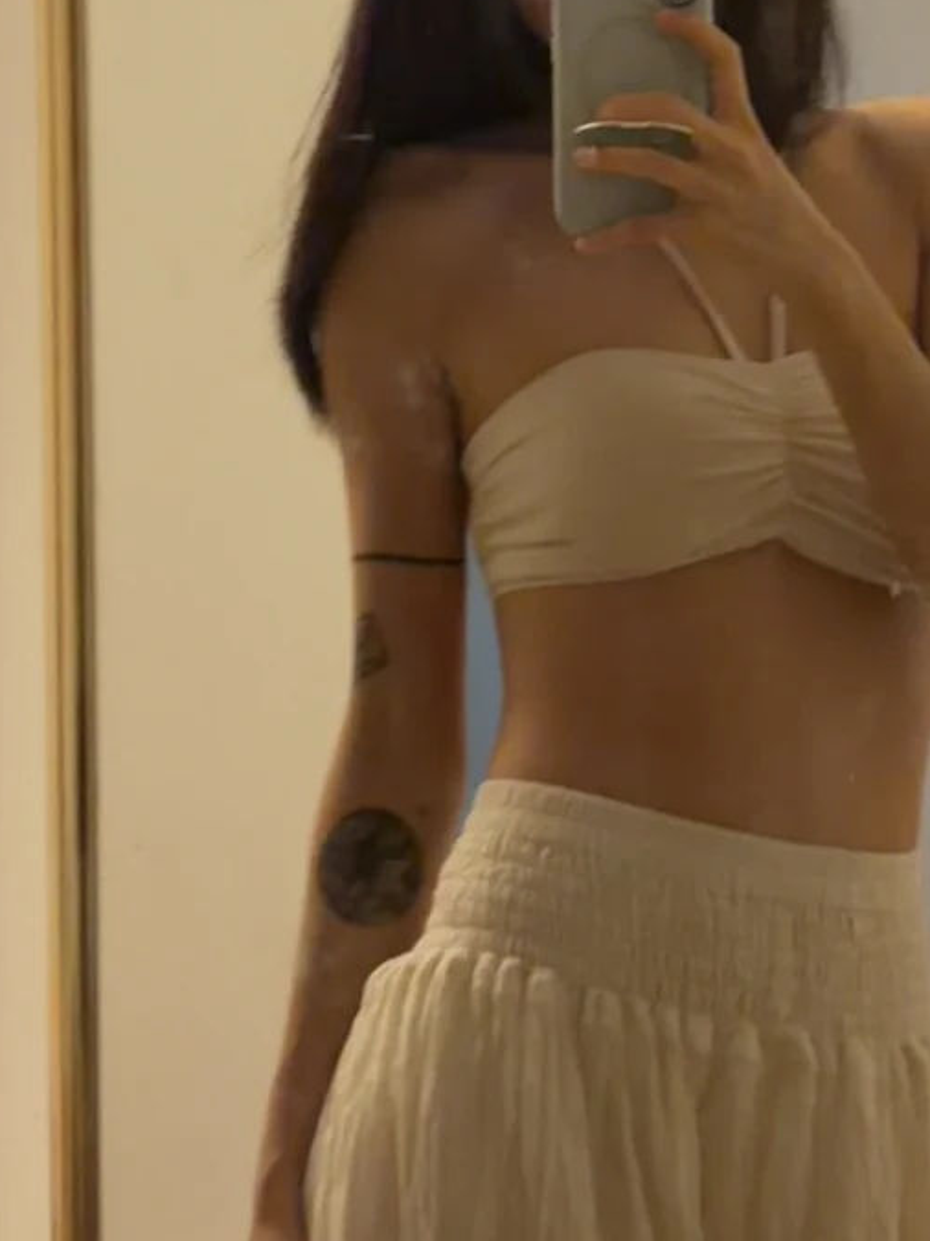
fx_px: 3977
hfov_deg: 13.3
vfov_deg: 17.6
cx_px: 776
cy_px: 211
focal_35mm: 111
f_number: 1.6
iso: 400
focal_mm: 5.96
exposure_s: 1/20
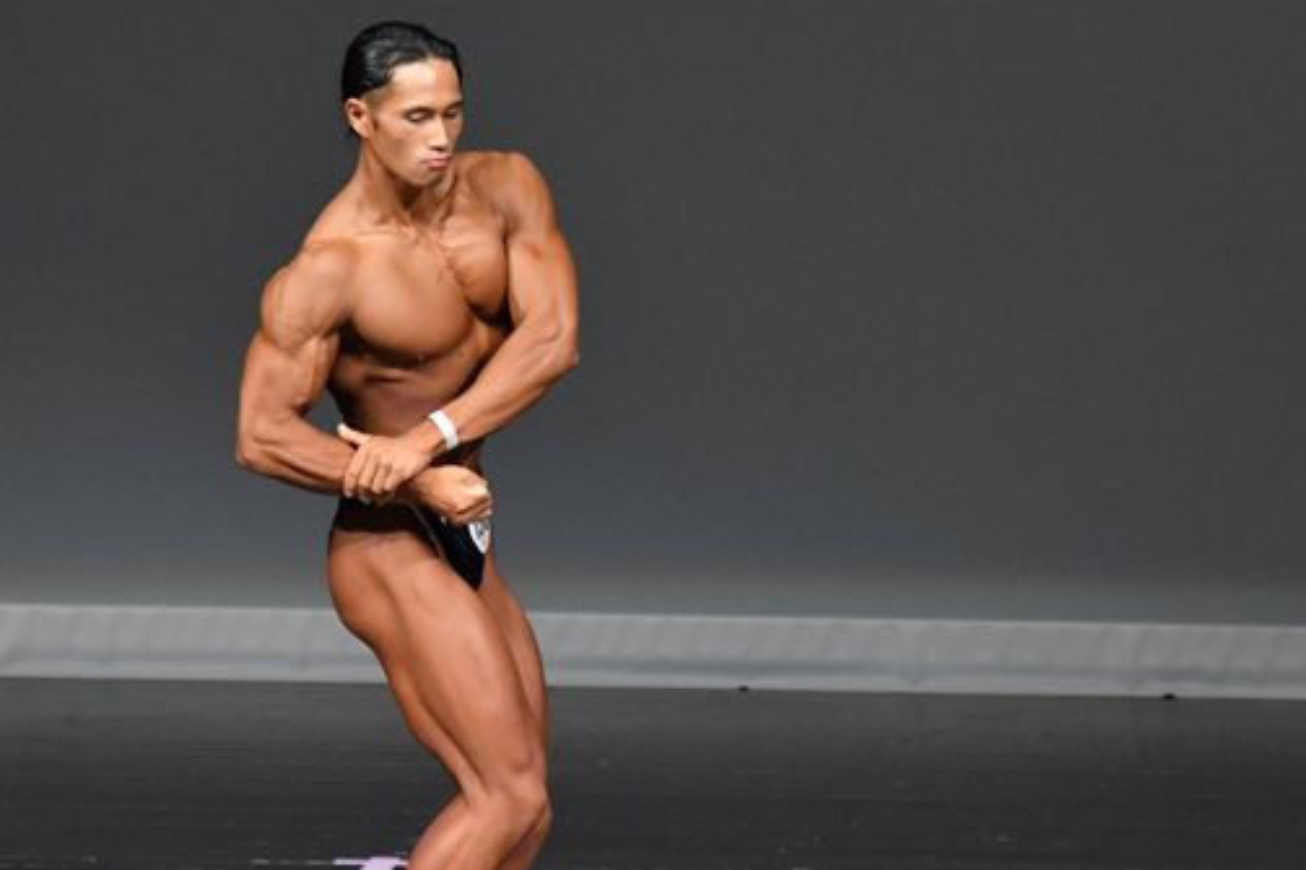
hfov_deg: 3.9
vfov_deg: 2.6
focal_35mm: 532
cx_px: 632
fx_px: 19292
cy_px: 540
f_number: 5.6
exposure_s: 1/400
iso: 4000
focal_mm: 230
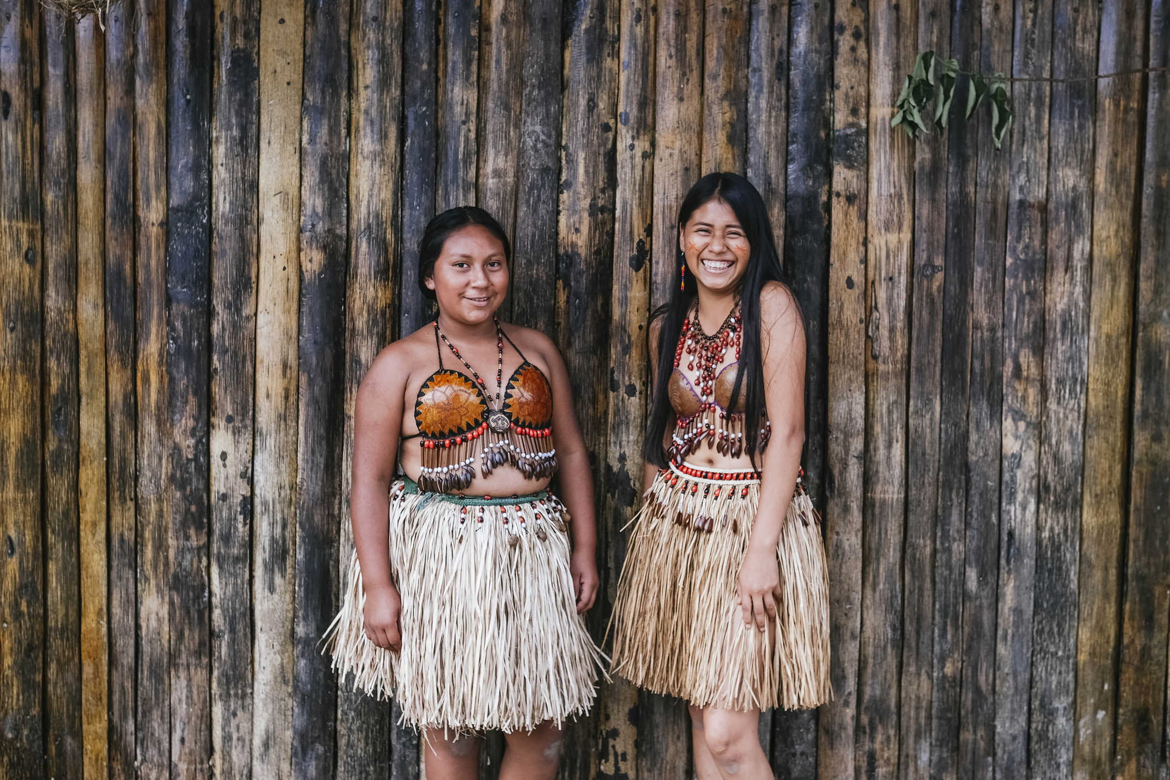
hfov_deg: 54.4
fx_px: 1137
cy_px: 390
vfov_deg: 37.9
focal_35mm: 35
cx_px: 585
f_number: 4
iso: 160
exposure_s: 1/250
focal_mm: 23
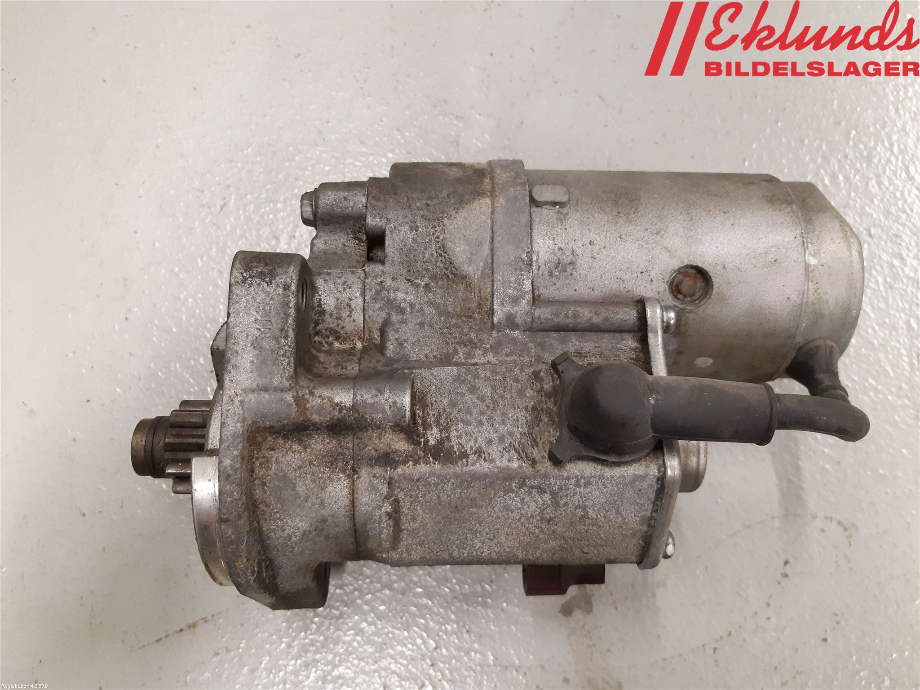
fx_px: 691
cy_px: 345
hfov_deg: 67.3
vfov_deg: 53.1
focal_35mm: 26
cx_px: 460
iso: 250
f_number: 1.7
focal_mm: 3.93
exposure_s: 1/50
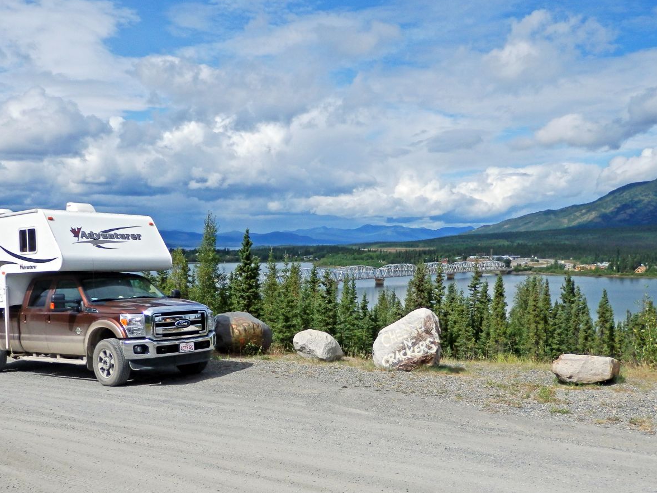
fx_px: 702
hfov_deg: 50.1
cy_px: 291
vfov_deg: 38.5
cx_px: 314
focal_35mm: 37
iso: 125
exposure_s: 1/500
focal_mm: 5.5
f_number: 9.4
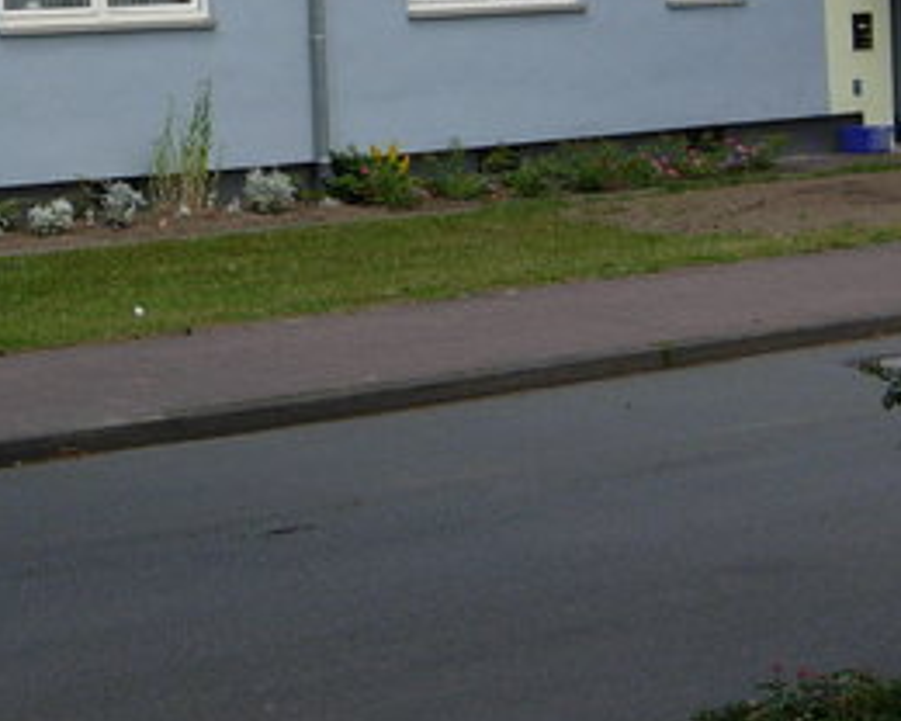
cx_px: 132
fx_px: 2880
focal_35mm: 108
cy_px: -35
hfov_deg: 17.6
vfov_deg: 14.0
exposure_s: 1/209
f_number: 4.3
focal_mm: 7.5
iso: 50
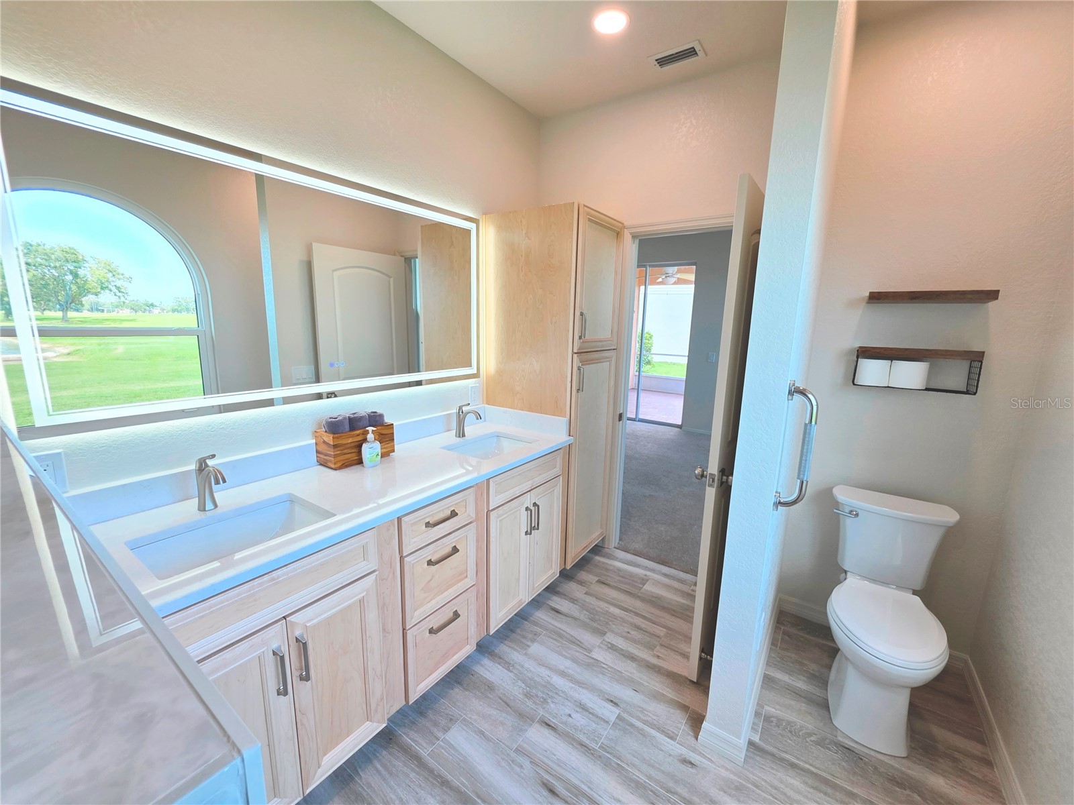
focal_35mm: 13
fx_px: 403
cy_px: 402
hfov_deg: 106.2
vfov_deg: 89.9
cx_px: 537
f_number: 1.9
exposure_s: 1/82.6
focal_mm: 2.2
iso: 20
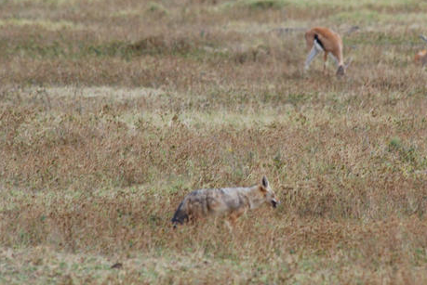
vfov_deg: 1.5
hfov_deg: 2.2
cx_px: 309
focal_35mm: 916
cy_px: 123
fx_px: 10875
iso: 100
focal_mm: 400
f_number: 8
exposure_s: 1/160
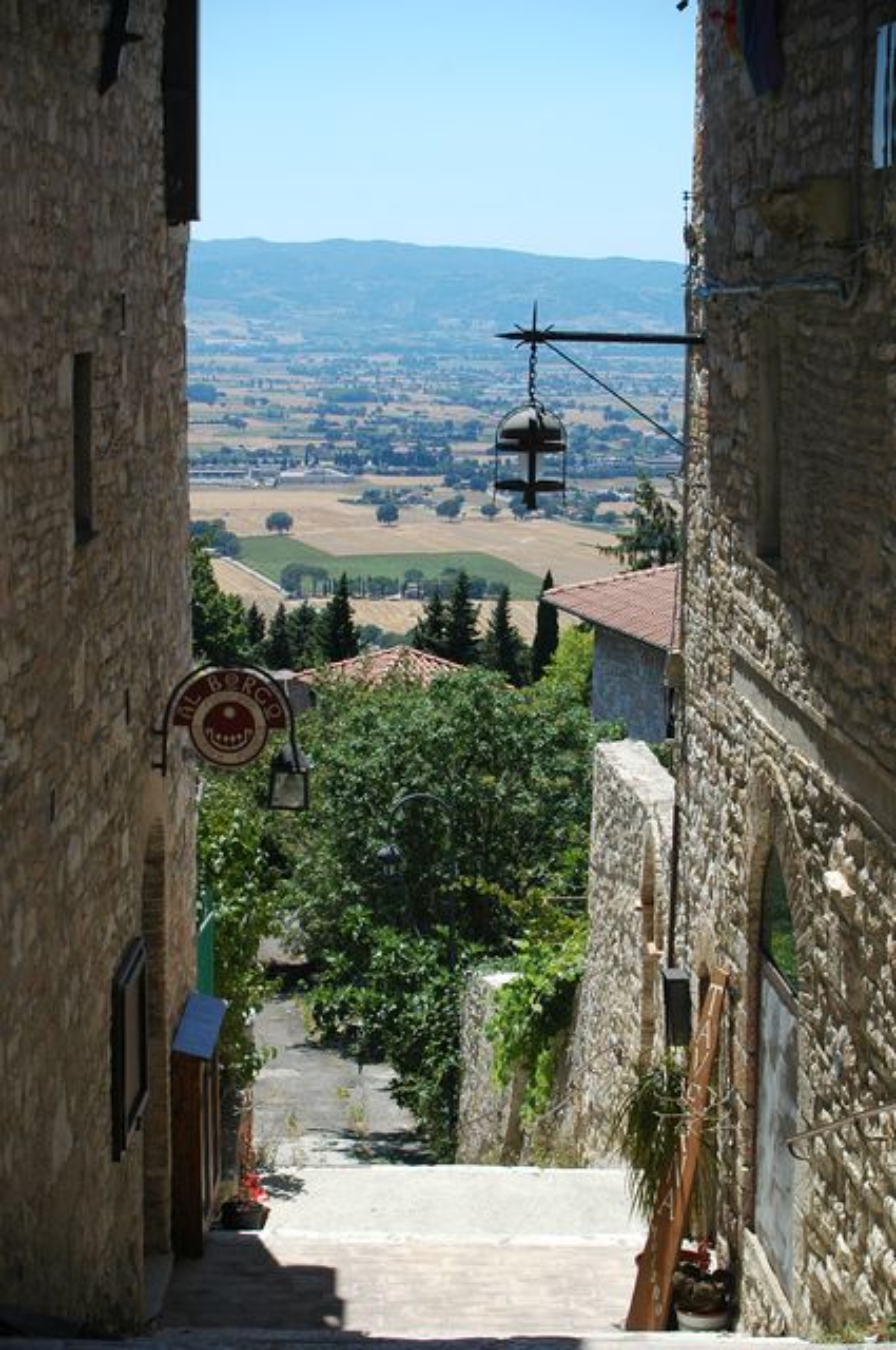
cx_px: 448
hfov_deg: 23.7
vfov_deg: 35.1
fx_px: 2134
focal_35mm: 57
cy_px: 675
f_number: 9
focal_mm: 38
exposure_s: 1/320
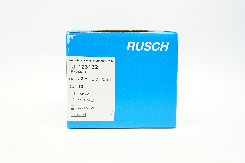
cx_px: 122
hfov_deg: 49.6
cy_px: 82
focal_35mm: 39
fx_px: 265
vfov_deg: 34.1
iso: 400
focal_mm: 26
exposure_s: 1/40
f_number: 5.6
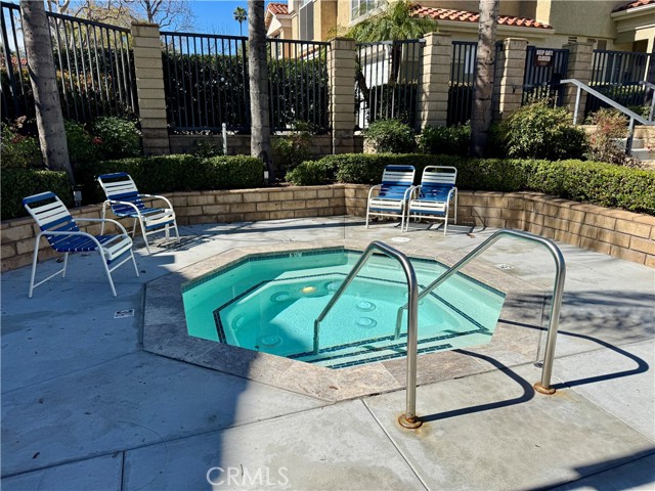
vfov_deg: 56.8
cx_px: 328
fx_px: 454
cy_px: 246
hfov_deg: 71.6
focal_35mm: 24
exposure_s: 1/5814
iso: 80
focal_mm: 6.76
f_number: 1.78
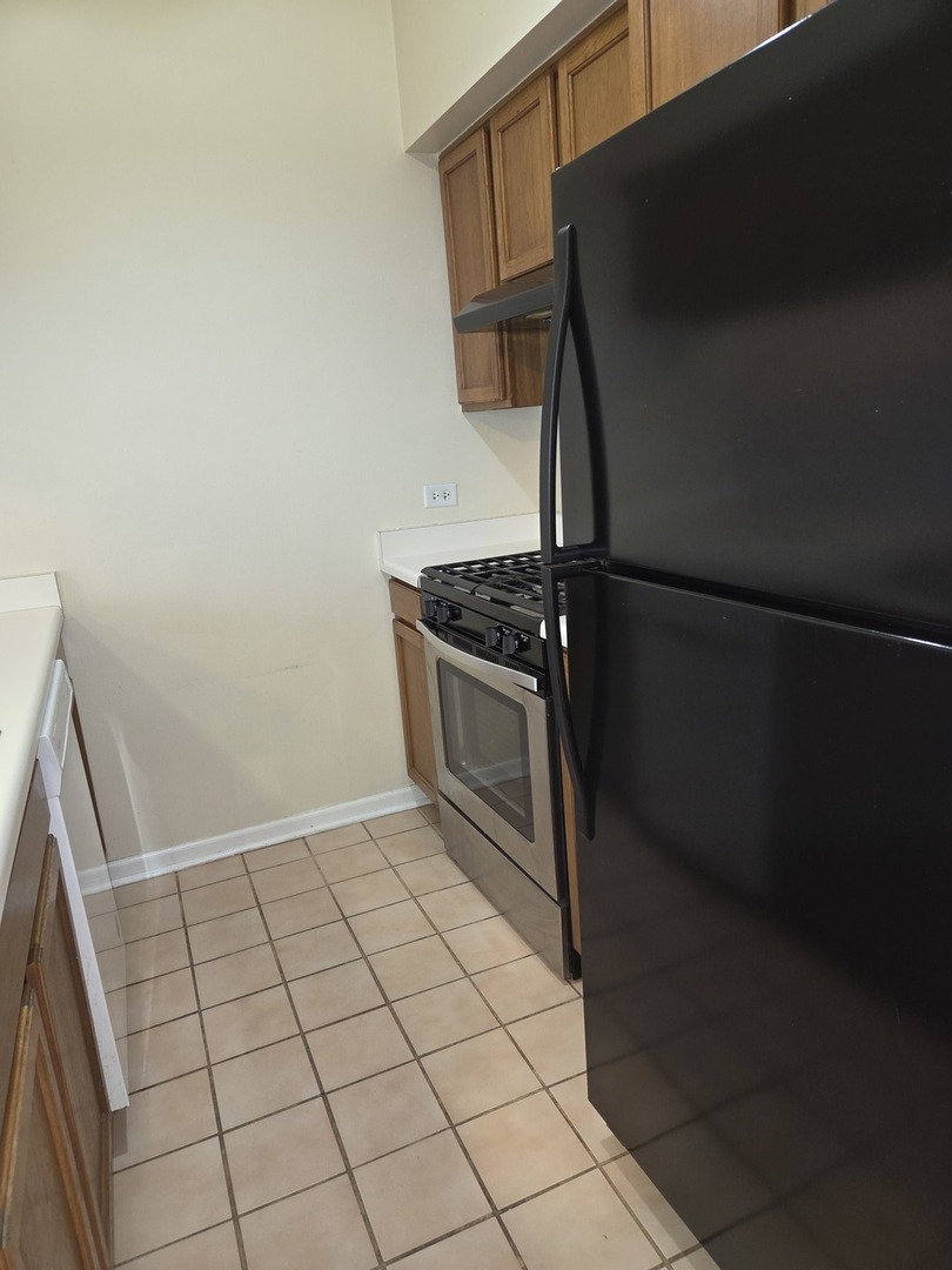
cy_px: 635
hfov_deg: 58.9
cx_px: 476
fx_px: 843
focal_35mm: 23
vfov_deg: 73.9
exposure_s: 1/24
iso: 125
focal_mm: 5.4
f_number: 1.8
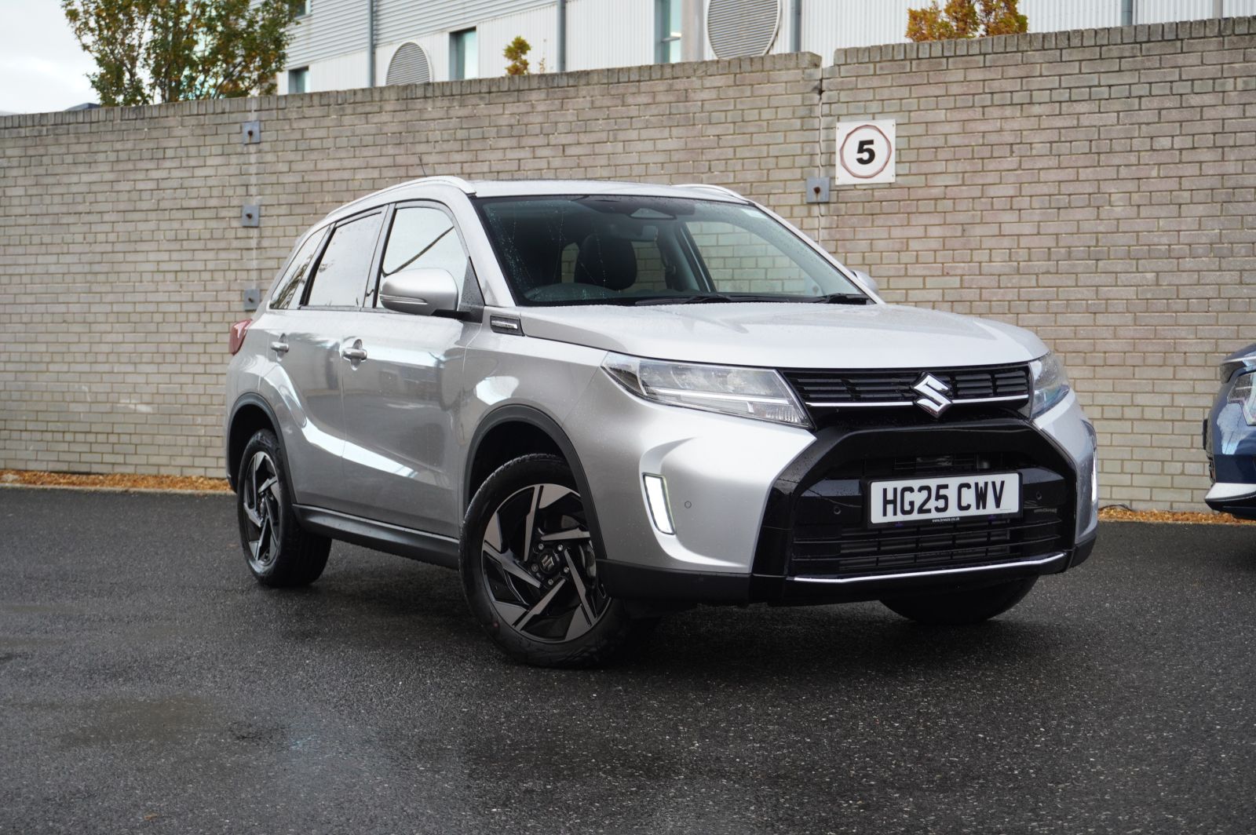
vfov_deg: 25.7
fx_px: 1830
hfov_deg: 37.9
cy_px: 418
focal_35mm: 52
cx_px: 628
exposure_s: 1/160
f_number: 5.6
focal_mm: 35
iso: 640
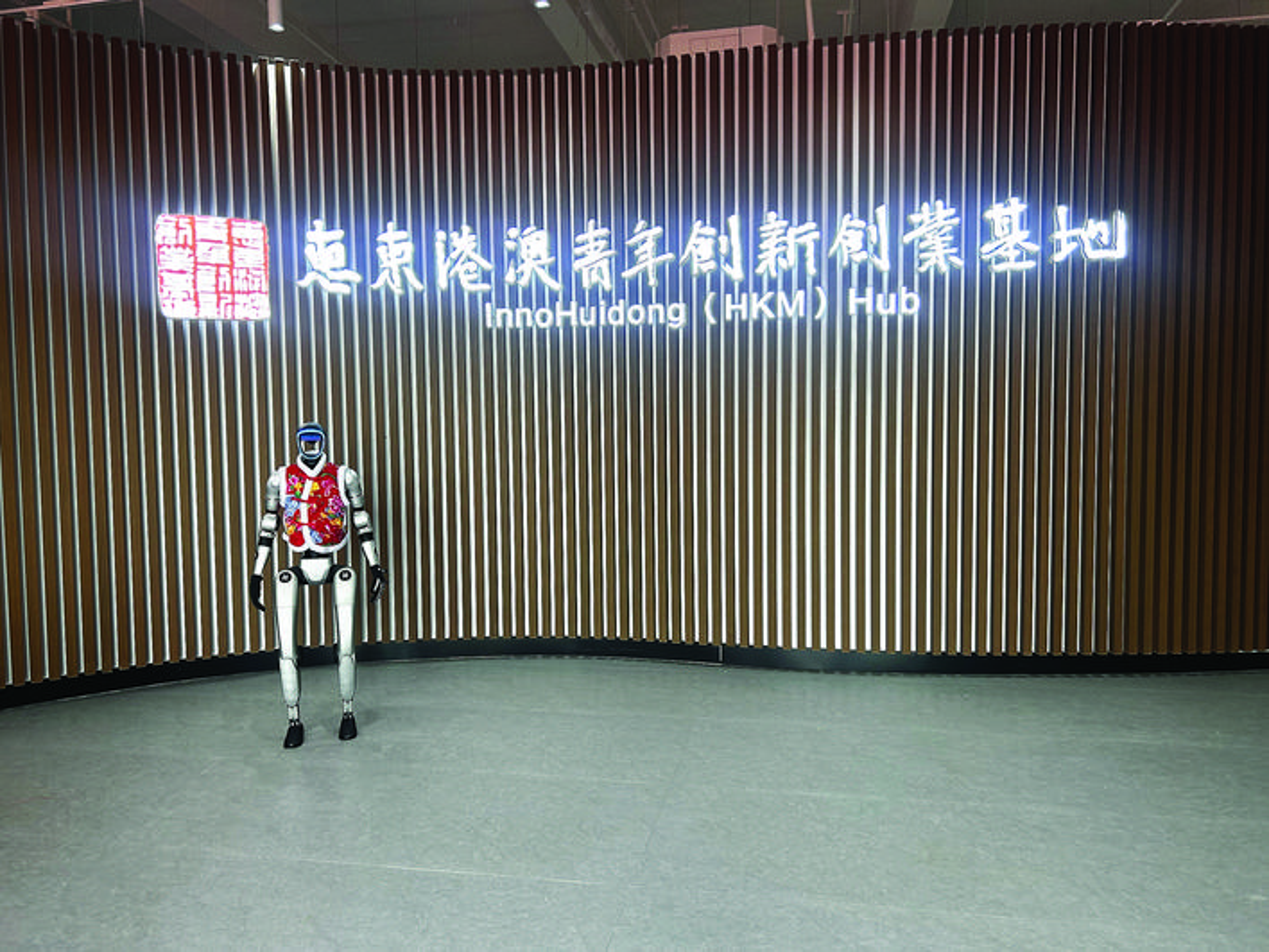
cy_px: 476
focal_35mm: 26
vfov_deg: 53.1
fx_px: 953
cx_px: 634
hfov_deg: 67.3
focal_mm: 5.7
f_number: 1.5
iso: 40
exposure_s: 1/224
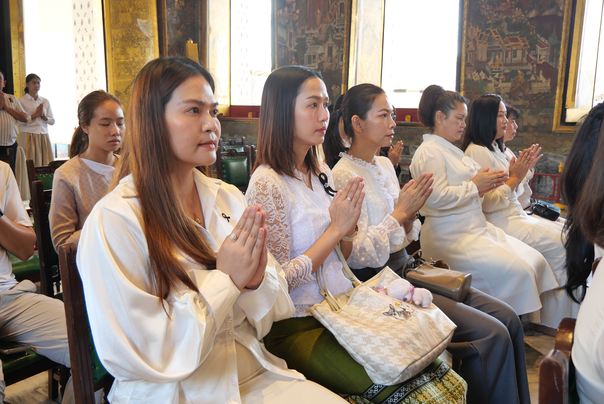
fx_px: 588
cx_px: 302
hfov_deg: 54.4
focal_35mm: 35
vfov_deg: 37.9
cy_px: 202
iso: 200
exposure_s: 1/13
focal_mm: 17
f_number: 3.8
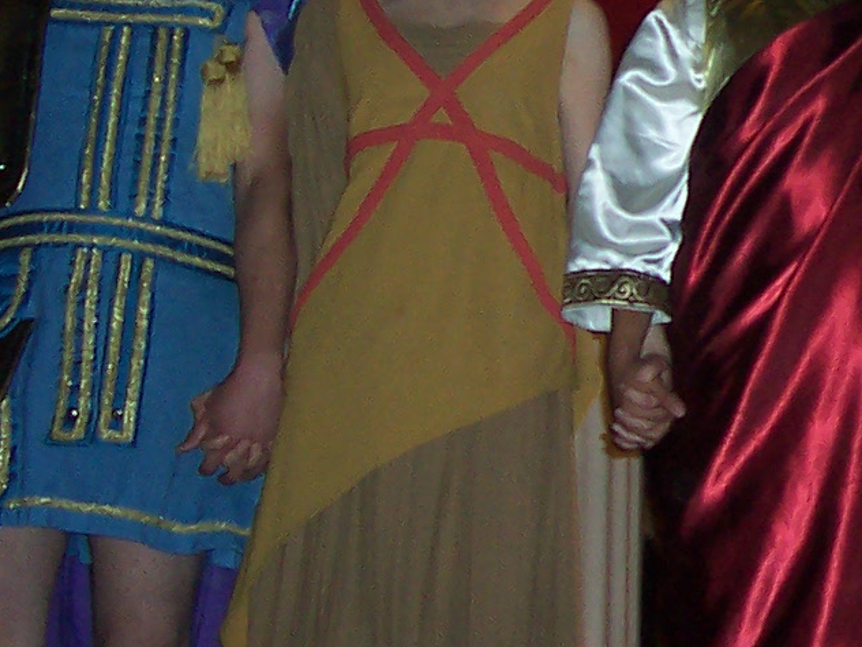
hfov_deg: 15.6
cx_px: 1183
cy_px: 93
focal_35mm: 119
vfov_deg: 12.4
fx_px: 2963
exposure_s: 1/60
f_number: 2.8
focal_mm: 5.6
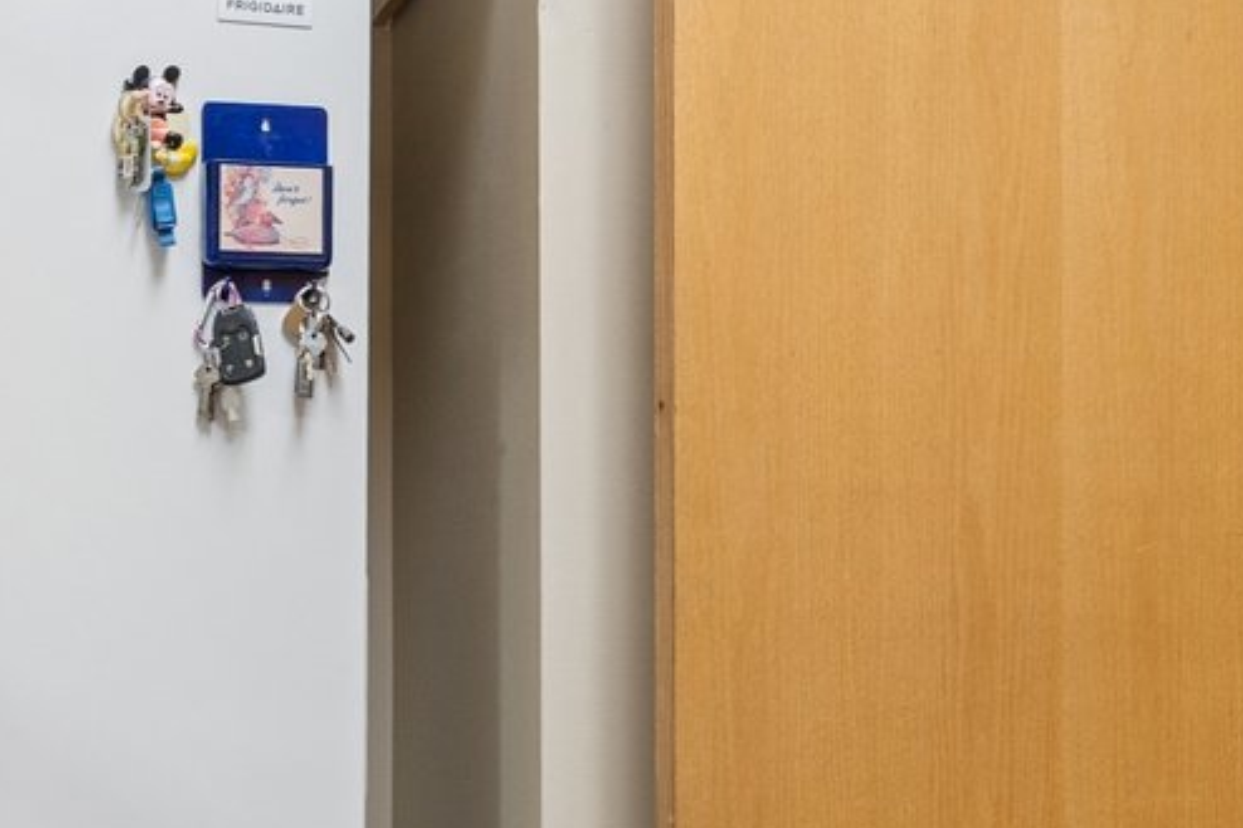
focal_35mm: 58
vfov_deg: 23.3
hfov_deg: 34.0
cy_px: 545
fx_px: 2002
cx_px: 352
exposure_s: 1/20
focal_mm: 14
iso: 500
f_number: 6.3
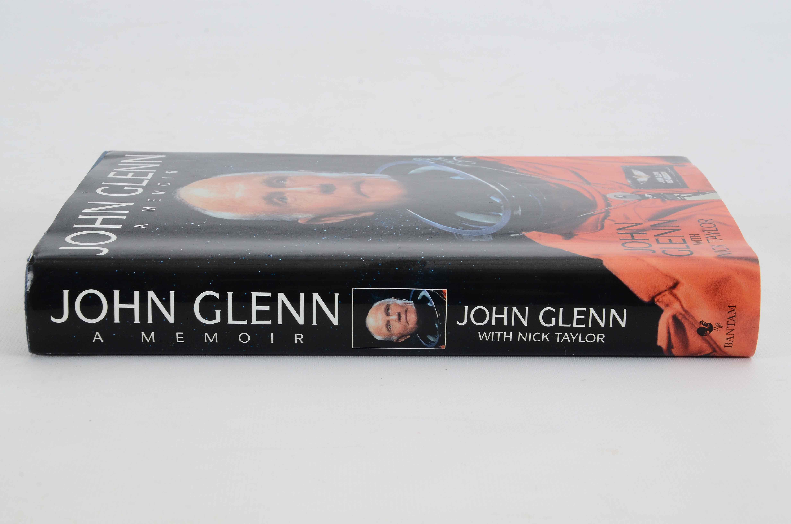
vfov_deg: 17.4
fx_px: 1710
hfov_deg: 26.0
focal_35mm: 78
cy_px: 262
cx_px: 396
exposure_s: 1/80
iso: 400
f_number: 14
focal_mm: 52
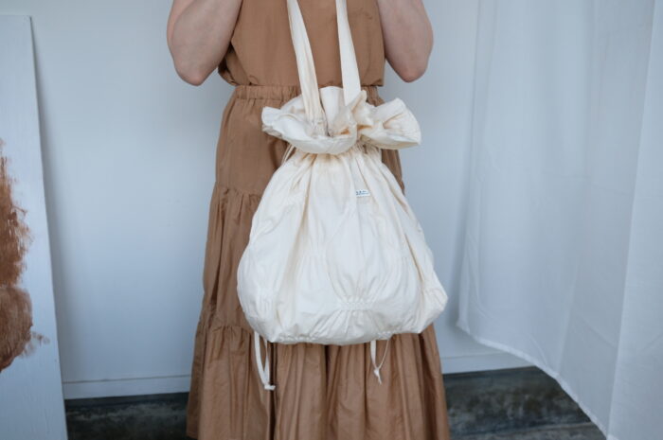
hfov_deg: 63.7
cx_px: 332
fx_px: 533
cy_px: 220
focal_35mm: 29
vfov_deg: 44.9
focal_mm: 19.6
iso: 800
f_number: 3.6
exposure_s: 1/100
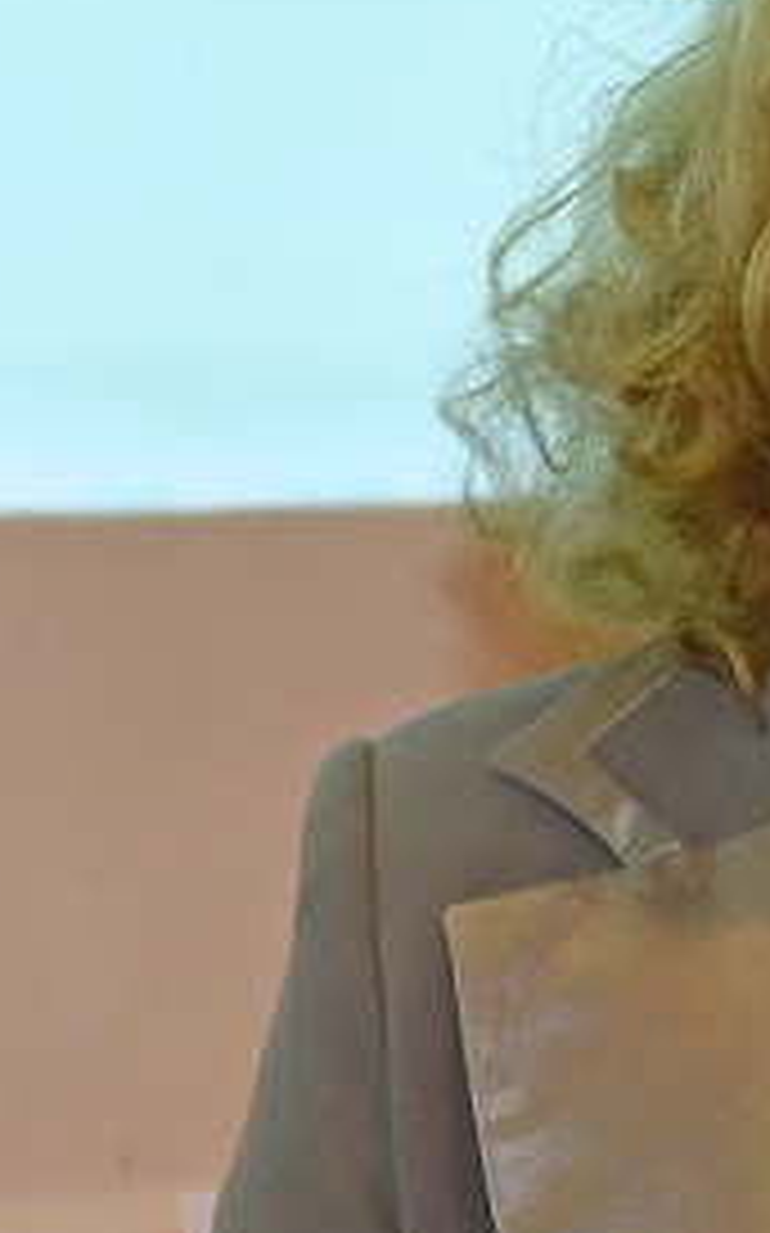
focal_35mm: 277
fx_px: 9310
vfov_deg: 7.6
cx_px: 896
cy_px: 1192
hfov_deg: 4.7
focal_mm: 62
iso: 1600
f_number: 4
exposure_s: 1/160
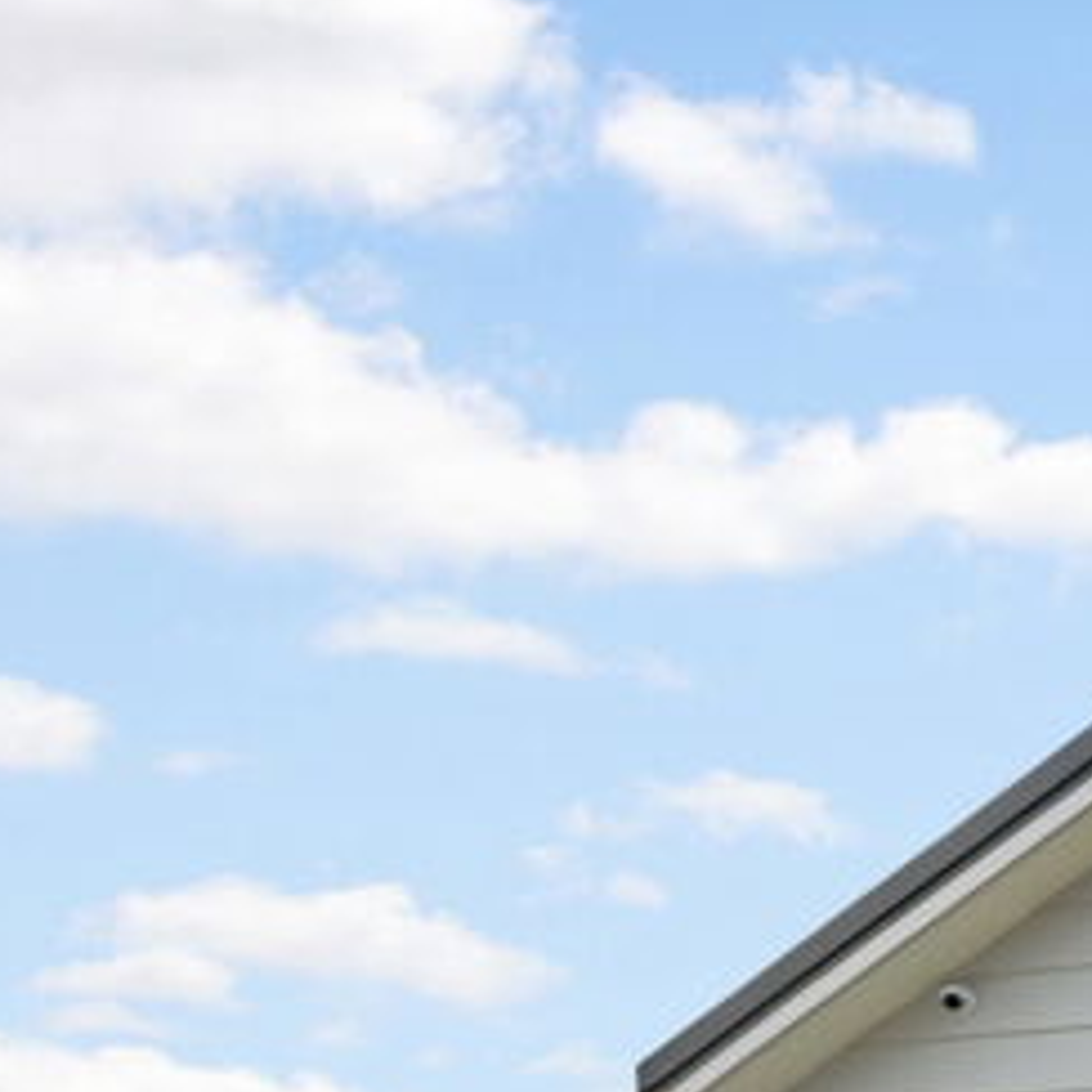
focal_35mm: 73
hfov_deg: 17.2
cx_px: 2184
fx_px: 2605
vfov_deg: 20.6
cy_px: 1587
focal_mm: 14
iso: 100
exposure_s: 1/400
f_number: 8
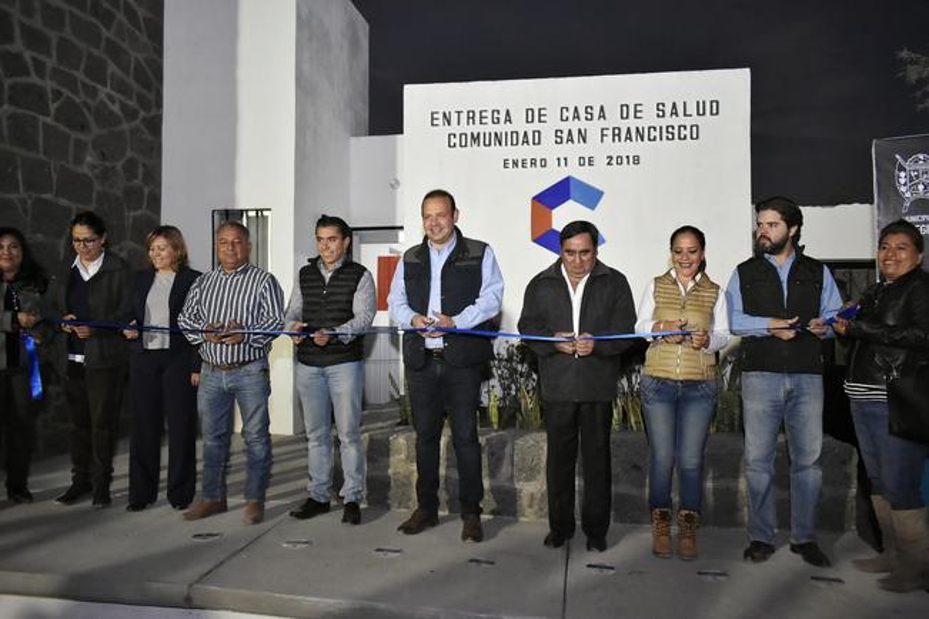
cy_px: 310
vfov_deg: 47.9
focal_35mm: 27
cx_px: 464
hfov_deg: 67.4
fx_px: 697
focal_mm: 18
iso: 2500
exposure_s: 1/100
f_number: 3.5
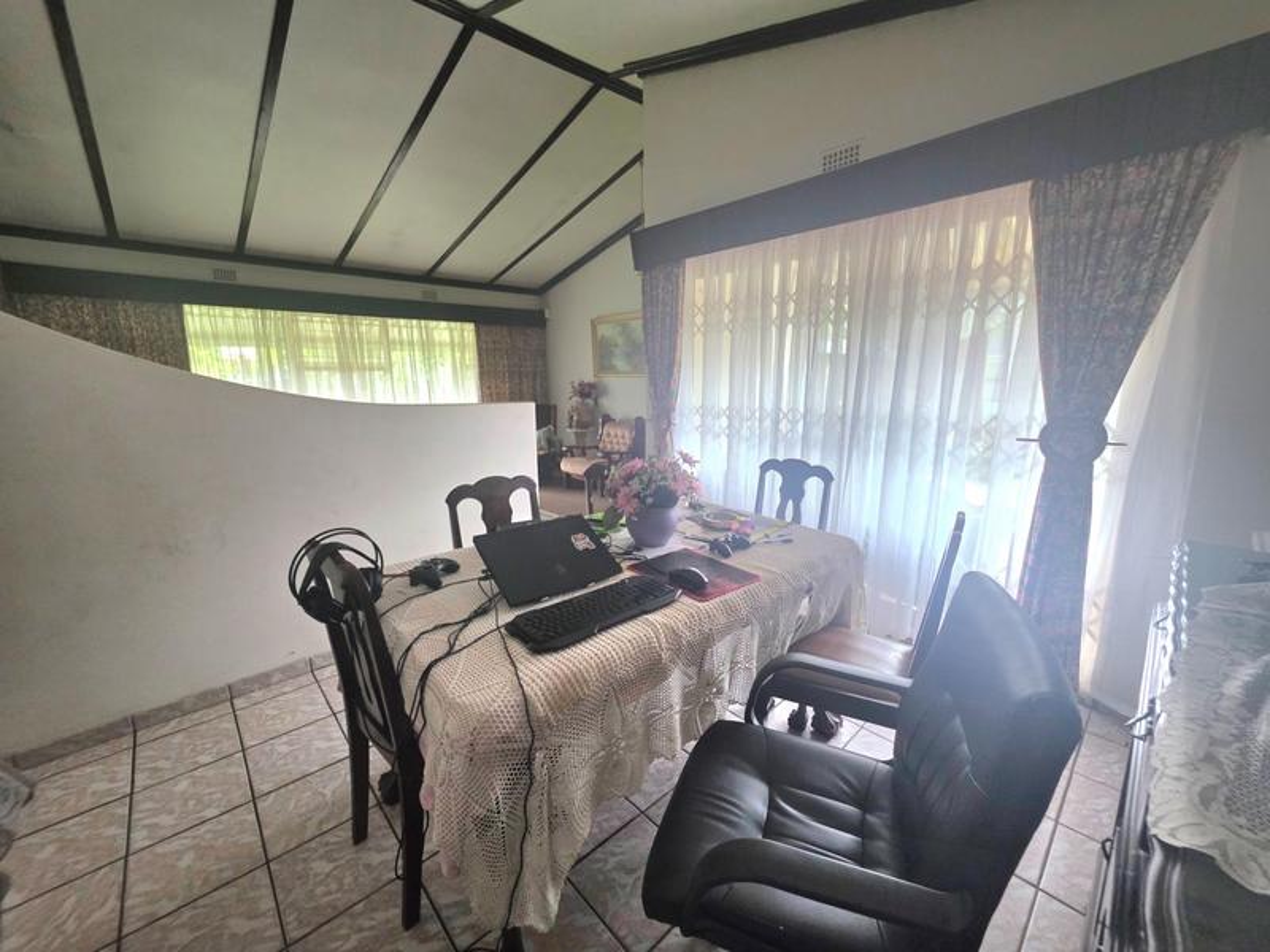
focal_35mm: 13
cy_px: 476
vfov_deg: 89.9
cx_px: 635
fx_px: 477
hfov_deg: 106.2
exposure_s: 1/101
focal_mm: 2.2
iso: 250
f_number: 1.9
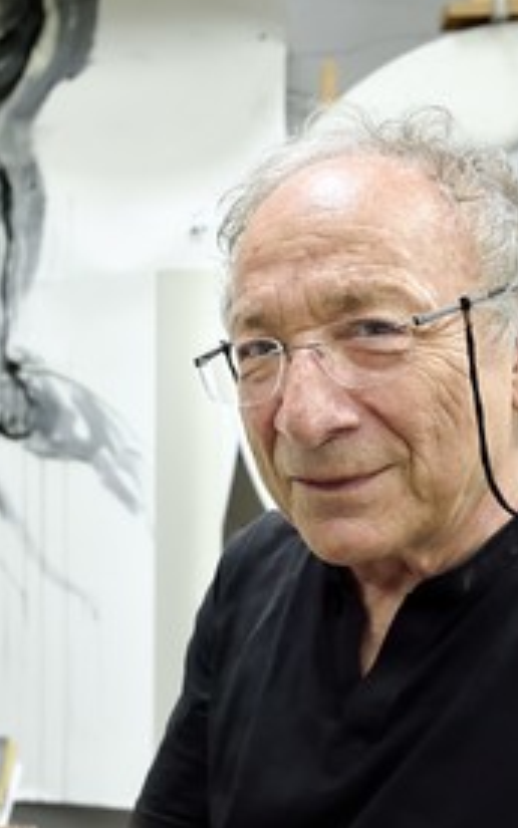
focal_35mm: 53
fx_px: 1197
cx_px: 123
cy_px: 416
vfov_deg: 38.2
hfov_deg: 24.1
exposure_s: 1/100
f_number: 6.3
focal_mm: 34
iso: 1600
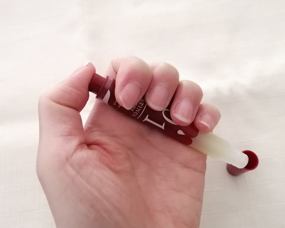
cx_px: 147
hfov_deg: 60.4
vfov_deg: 50.0
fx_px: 245
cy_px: 114
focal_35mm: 29
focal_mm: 3.62
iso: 320
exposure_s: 1/25
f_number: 1.8
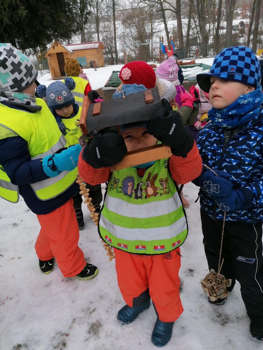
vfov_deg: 65.3
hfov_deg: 51.4
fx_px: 274
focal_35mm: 27
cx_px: 132
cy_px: 175
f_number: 1.8
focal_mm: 4.75
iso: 50
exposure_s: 1/243
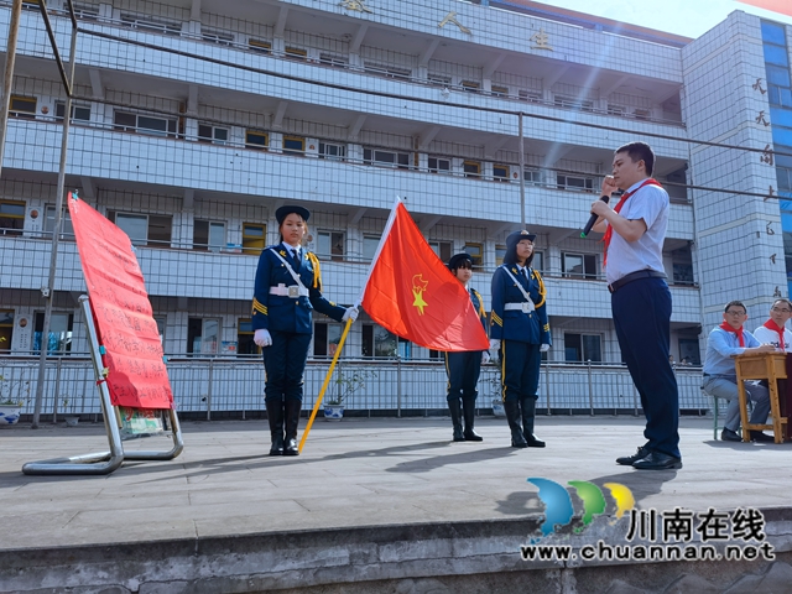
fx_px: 618
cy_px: 297
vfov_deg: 51.4
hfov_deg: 65.3
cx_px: 396
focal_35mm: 27
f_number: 1.9
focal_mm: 6.67
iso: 50
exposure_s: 1/2833
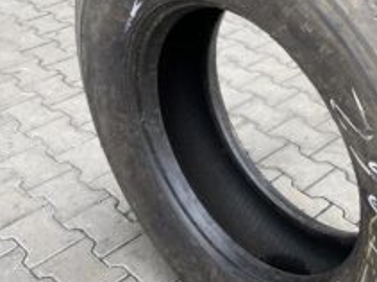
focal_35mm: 53
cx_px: 297
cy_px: 108
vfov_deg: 27.4
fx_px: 577
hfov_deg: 35.1
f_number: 1.8
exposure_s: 1/122
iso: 40
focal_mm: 4.25
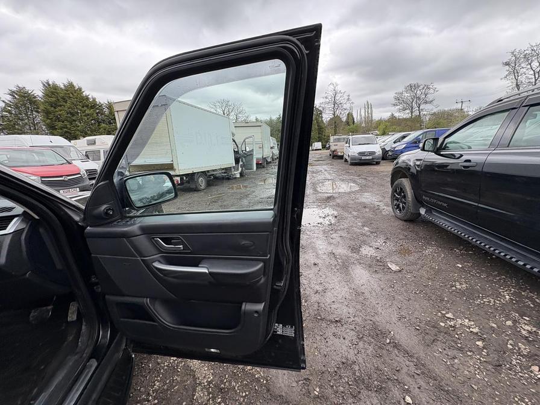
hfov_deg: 102.1
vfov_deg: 85.7
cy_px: 202
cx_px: 270
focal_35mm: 14
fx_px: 218
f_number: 2.2
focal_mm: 2.22
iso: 40
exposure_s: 1/167
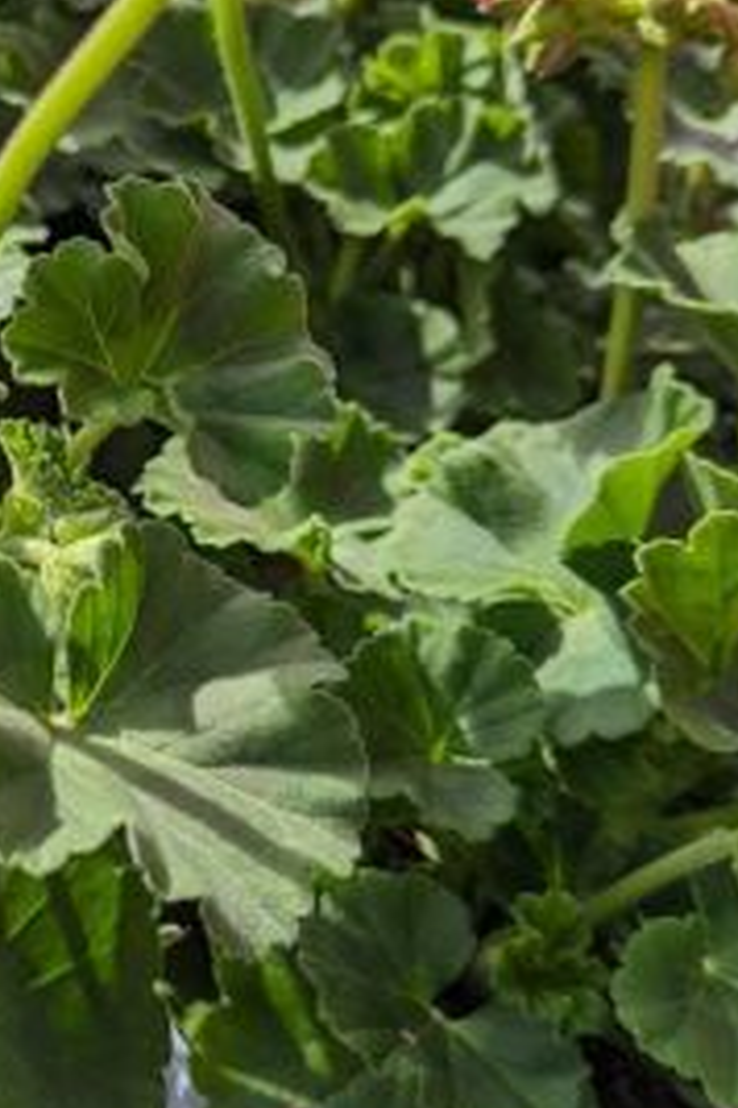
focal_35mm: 56
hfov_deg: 23.4
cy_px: 542
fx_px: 1722
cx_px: 50
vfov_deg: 35.6
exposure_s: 1/1639
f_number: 1.85
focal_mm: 6.81
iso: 40
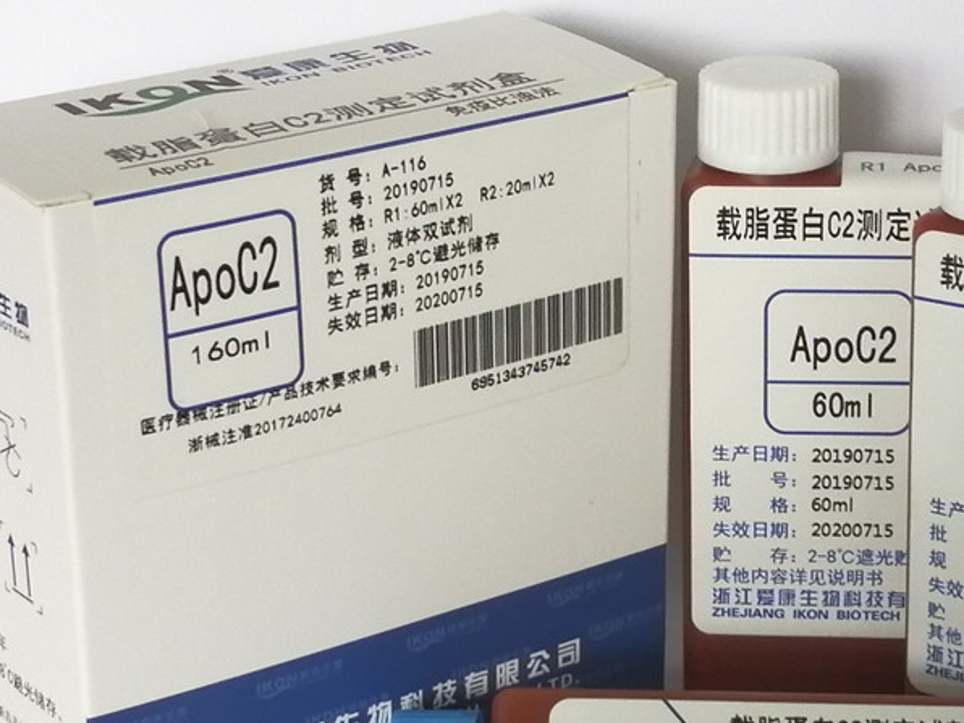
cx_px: 670
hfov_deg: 18.0
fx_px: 3035
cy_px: 476
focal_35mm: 109
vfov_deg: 13.6
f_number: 1.8
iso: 64
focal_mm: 3.64
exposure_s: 1/50
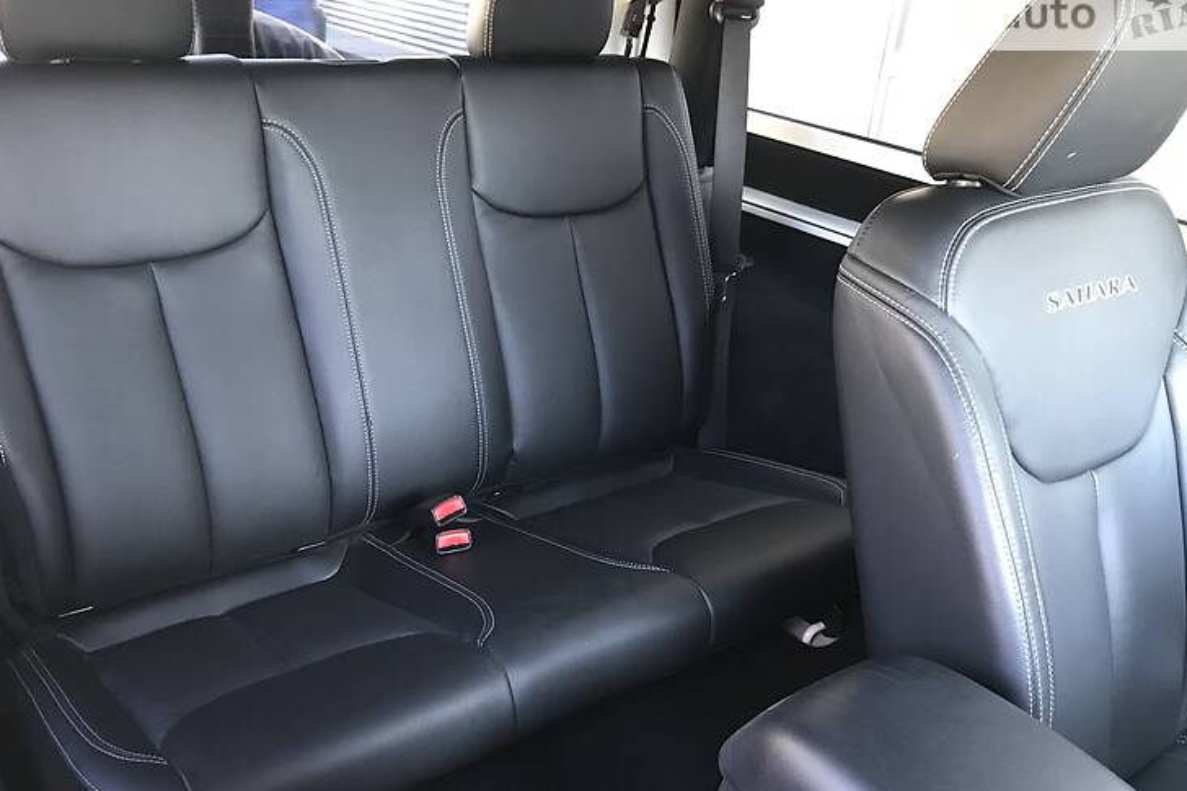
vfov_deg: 41.0
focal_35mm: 32
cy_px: 450
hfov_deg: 58.7
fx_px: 1055
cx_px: 585
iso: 100
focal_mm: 4
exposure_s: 1/17
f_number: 1.8
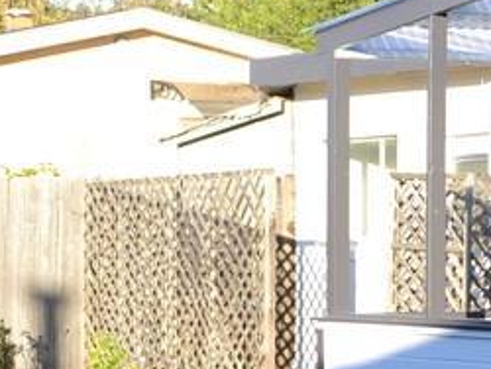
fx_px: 2385
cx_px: 39
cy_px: 312
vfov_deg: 8.8
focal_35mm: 168
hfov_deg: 11.7
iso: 125
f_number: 5.6
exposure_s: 1/125
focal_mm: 18
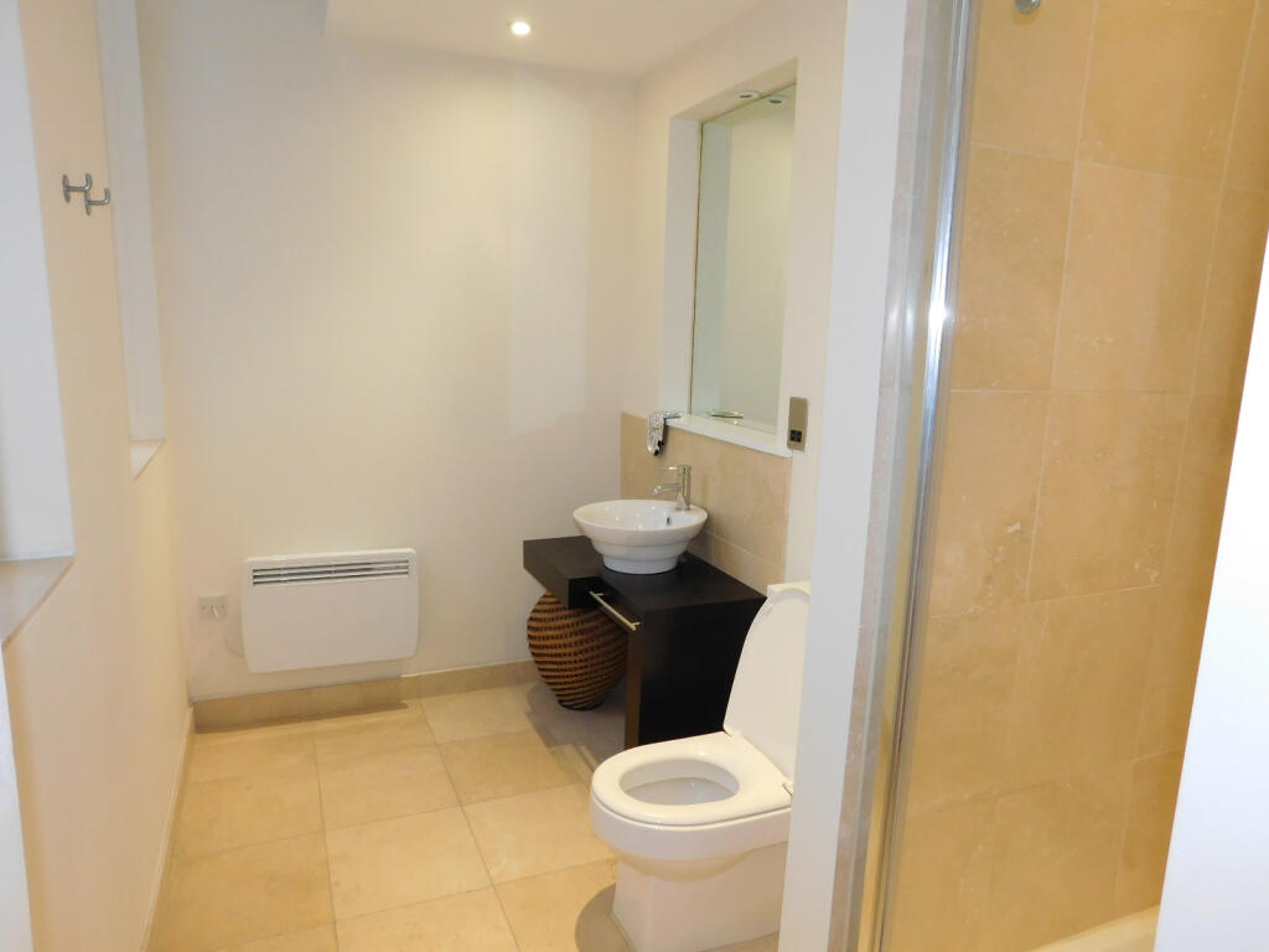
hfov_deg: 73.9
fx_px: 843
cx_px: 634
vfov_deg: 58.9
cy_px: 476
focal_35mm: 23
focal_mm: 4
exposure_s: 1/30
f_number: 3
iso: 320
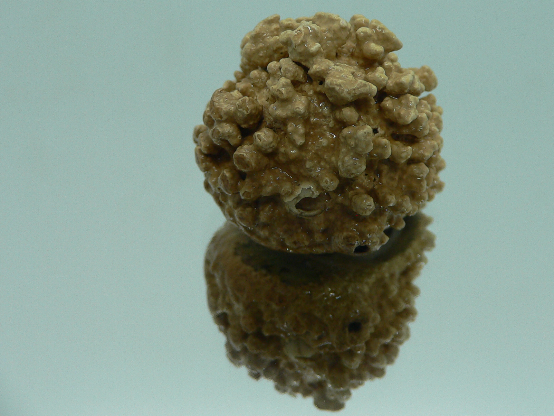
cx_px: 318
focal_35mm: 44
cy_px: 164
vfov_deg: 32.8
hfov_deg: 42.8
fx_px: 704
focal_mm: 4.6
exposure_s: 1/60
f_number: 2.8
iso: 80
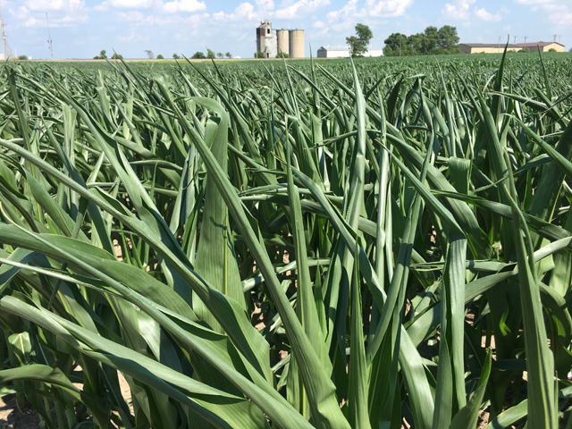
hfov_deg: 61.7
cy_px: 214
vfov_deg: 48.2
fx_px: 479
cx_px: 286
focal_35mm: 29
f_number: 2.2
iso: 25
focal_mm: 4.15
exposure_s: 1/1012
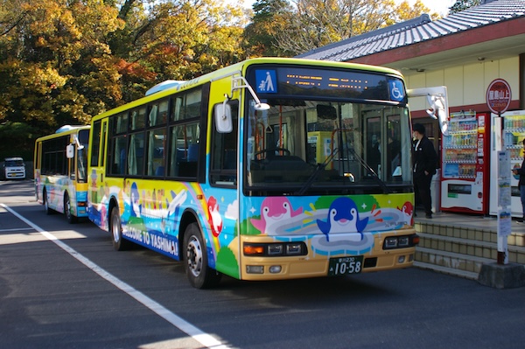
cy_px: 174
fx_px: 612
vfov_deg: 31.8
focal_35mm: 42
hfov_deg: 46.4
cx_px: 262
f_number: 4
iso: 400
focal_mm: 28
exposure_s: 1/1000
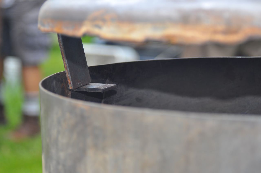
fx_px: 869
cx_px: 130
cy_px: 86
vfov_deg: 11.4
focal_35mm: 120
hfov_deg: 17.1
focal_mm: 80
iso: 200
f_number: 5.6
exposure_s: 1/100
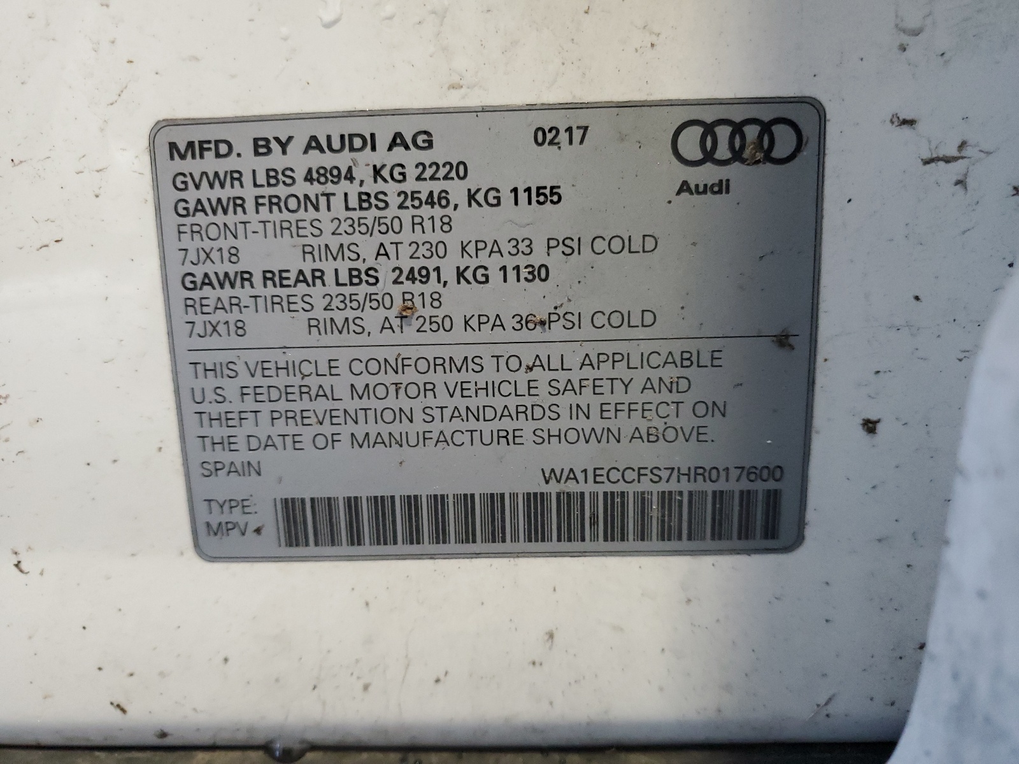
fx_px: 765
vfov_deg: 53.1
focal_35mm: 26
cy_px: 382
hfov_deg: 67.3
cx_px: 510
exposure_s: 1/60.2
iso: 341
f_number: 1.5
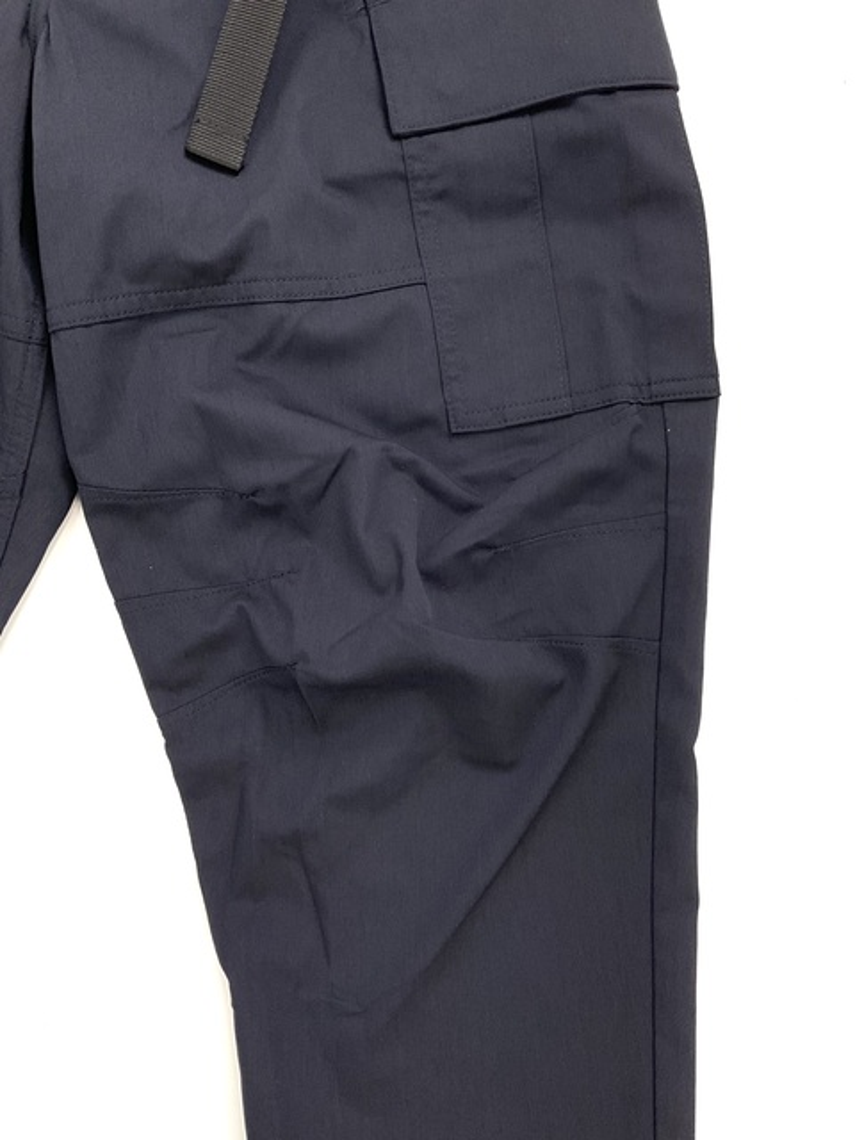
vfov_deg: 61.7
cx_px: 428
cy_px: 570
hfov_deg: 48.2
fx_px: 955
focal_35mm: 29
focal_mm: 3
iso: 40
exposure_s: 1/100
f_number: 1.8
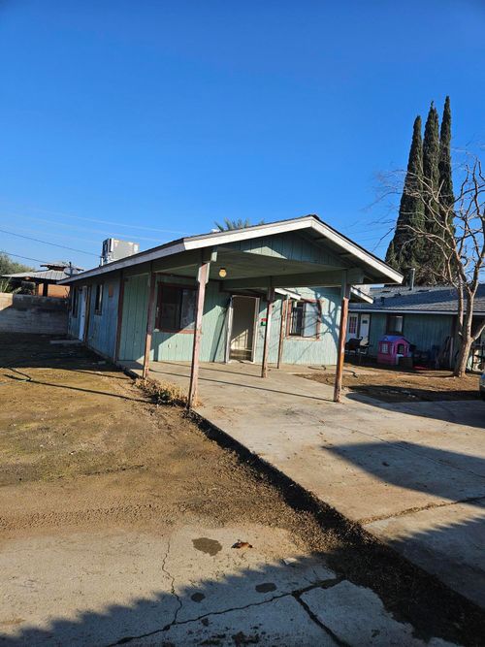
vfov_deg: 73.9
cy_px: 324
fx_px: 430
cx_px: 242
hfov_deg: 58.9
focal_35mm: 23
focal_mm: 5.4
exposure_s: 1/1628
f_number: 1.8
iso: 25
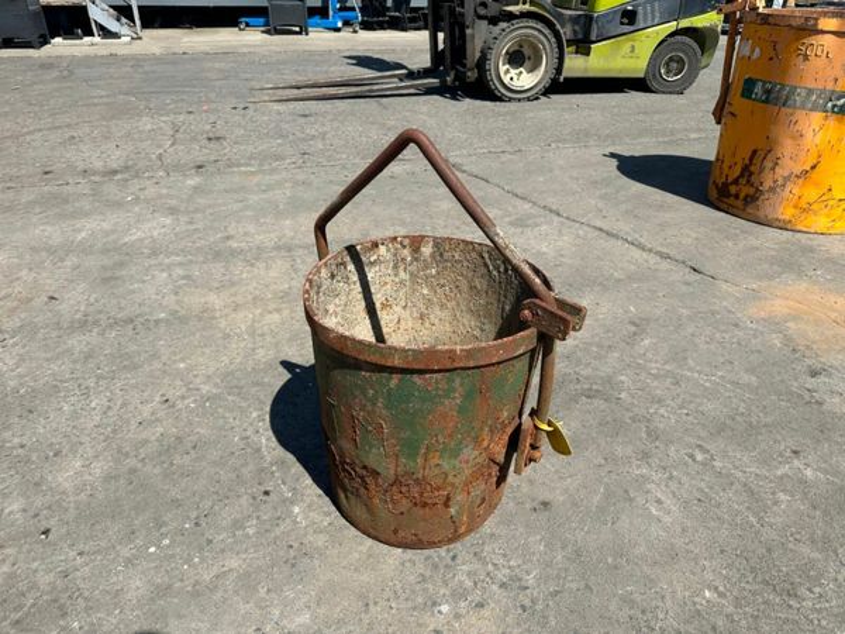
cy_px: 317
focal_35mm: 24
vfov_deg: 56.8
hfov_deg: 71.6
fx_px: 586
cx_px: 422
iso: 80
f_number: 1.78
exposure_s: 1/5525
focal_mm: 6.86
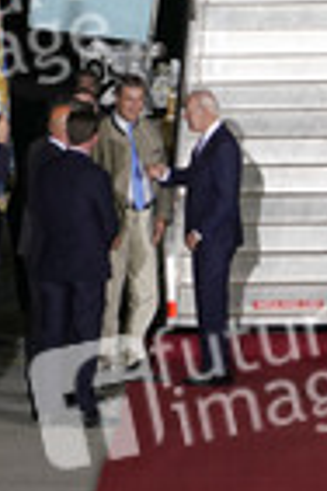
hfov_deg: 4.8
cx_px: 310
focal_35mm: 284
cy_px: -136
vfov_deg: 7.2
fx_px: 3869
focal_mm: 100
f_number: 4.5
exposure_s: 1/250
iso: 640
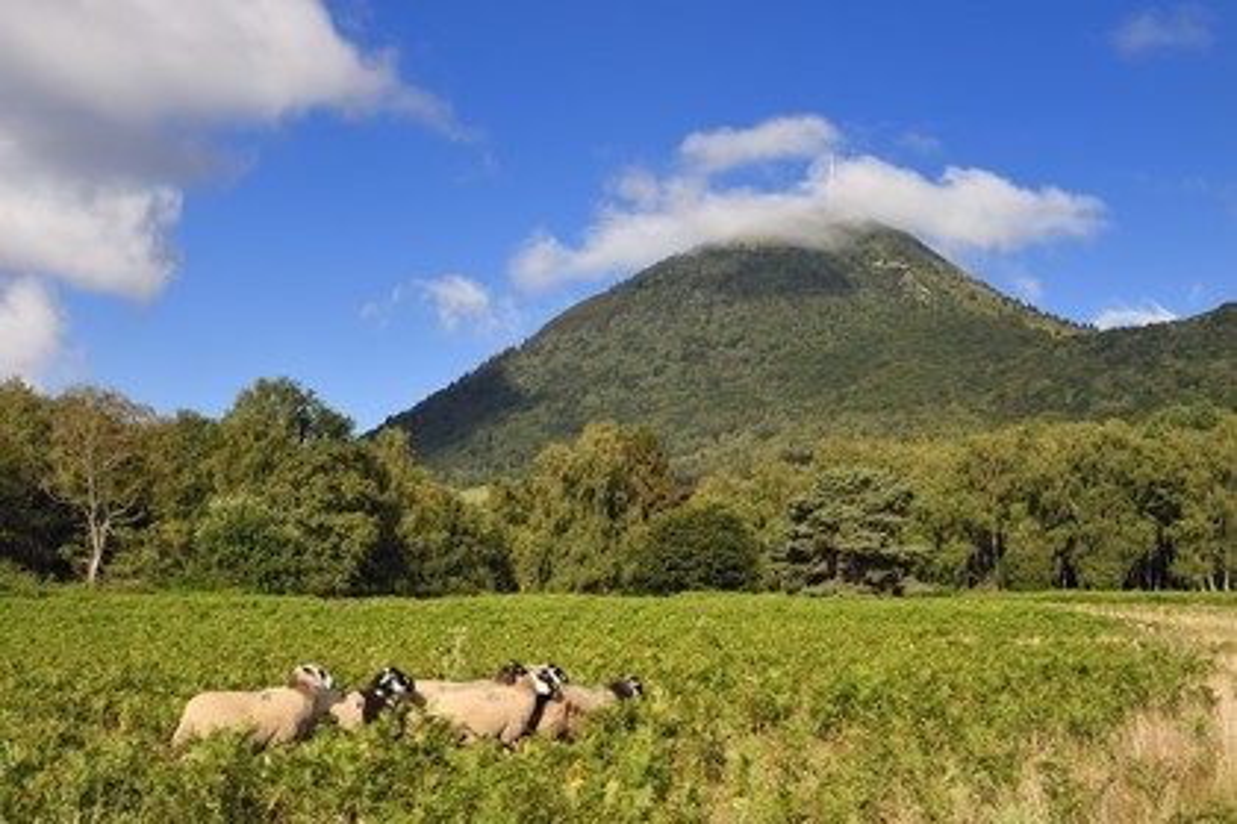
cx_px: 618
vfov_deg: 29.2
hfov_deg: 42.7
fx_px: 1580
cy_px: 412
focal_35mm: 46
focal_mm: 46
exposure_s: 1/500
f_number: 13
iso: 400
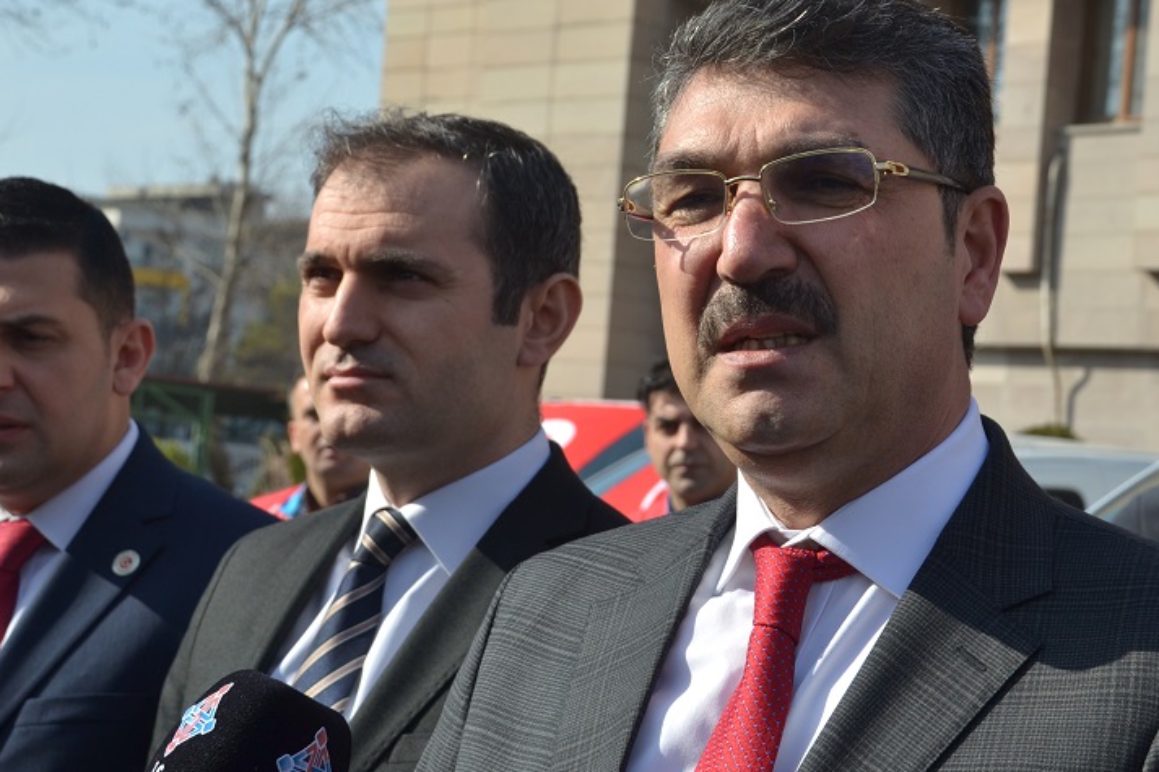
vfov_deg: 15.5
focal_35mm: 88
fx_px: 2832
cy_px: 342
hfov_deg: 23.0
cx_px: 759
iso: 100
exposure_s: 1/200
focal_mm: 44
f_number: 7.1
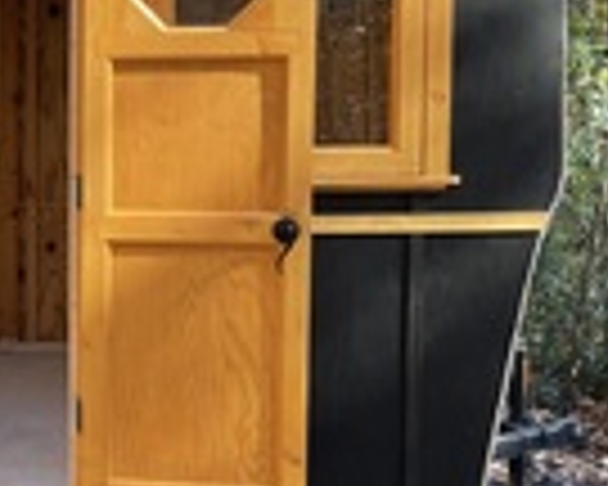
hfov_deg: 25.6
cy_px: 178
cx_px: -131
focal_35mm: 66
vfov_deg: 23.1
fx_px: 1188
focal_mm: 4.2
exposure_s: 1/226
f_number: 1.6
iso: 32
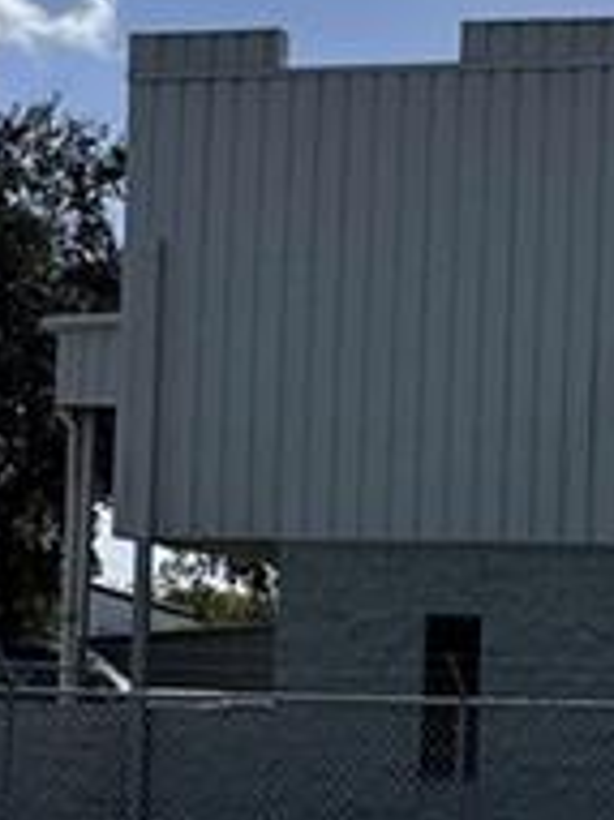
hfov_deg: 15.6
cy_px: 657
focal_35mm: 88
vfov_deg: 22.0
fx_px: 2084
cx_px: 880
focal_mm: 2.22
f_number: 2.2
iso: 50
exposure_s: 1/3906
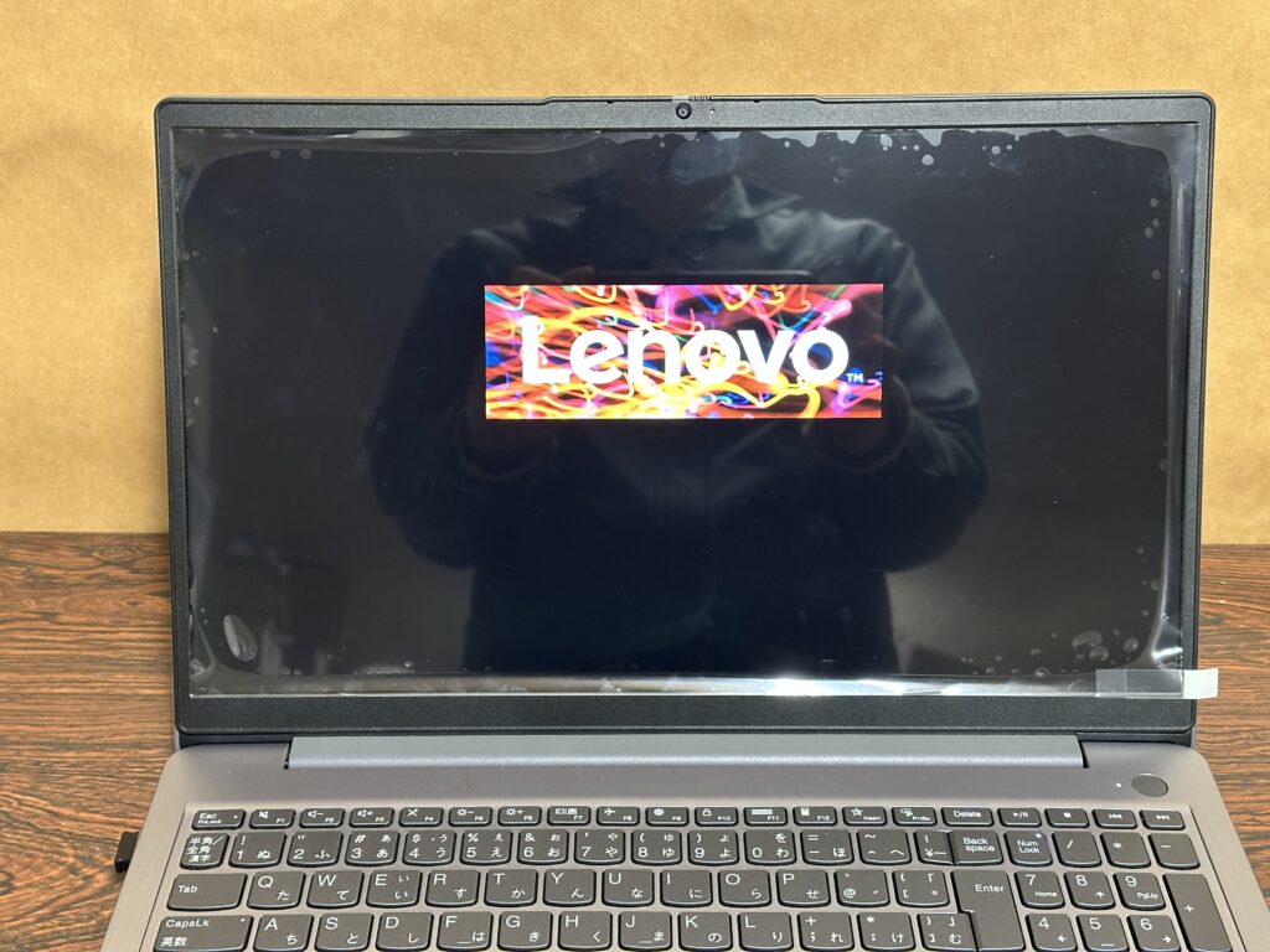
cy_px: 476
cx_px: 635
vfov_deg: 30.3
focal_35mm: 48
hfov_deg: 39.7
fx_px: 1761
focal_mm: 6.86
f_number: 1.78
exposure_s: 1/25
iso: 500
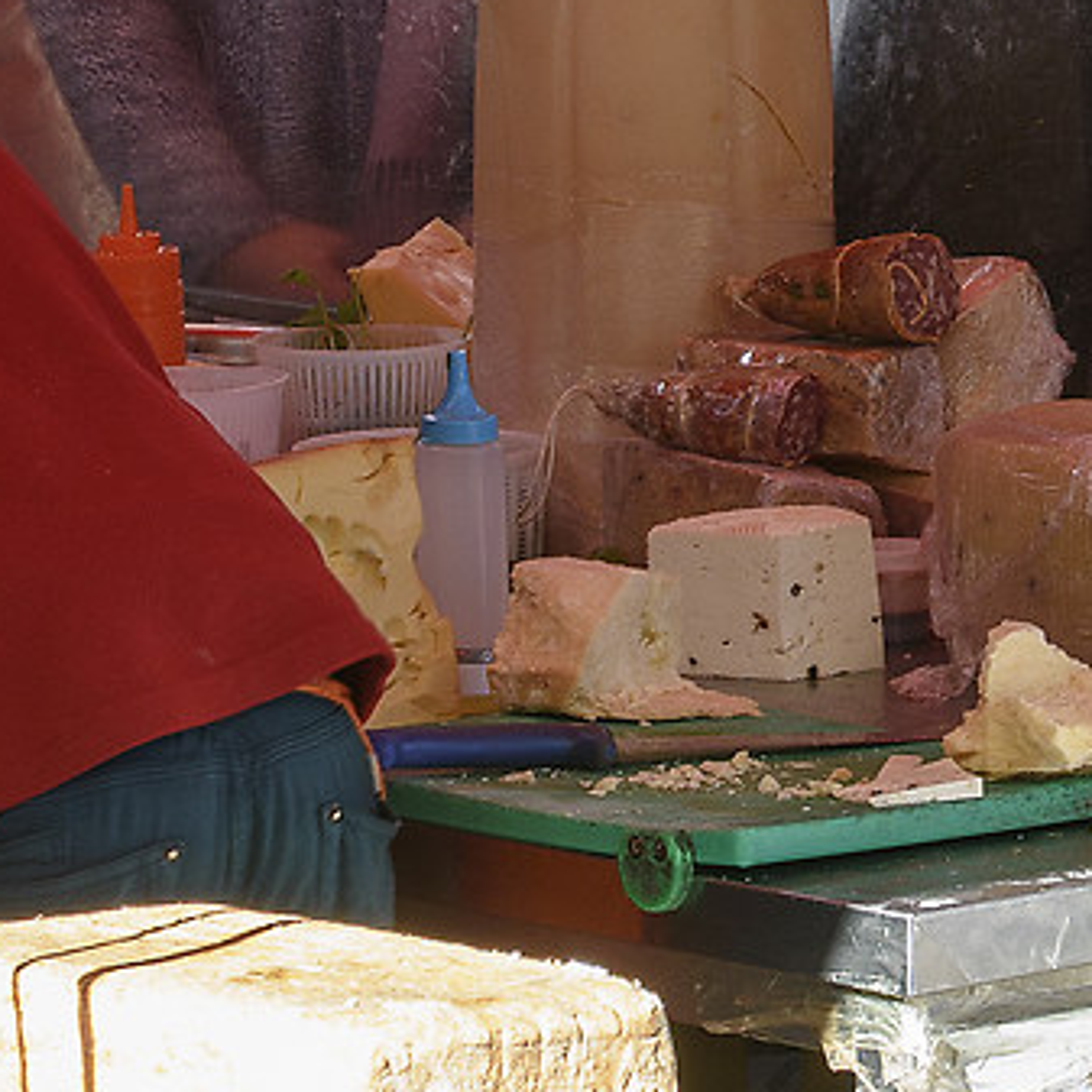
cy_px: 139
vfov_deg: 6.9
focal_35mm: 254
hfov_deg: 6.9
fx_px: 9065
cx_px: 1225
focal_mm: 28
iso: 100
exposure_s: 1/30
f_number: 7.1
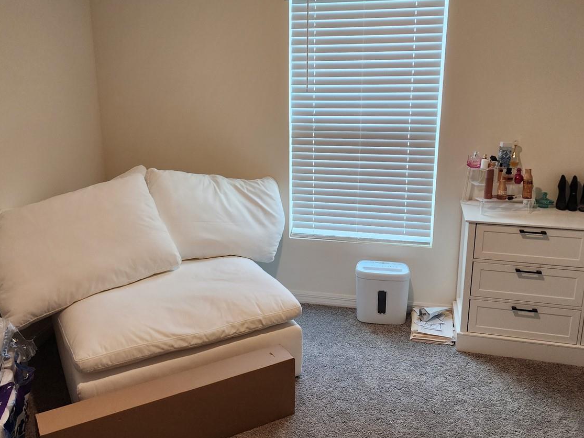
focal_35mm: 33
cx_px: 258
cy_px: 184
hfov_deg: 55.2
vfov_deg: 42.8
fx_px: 557
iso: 250
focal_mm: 6.4
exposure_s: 1/120
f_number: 1.8
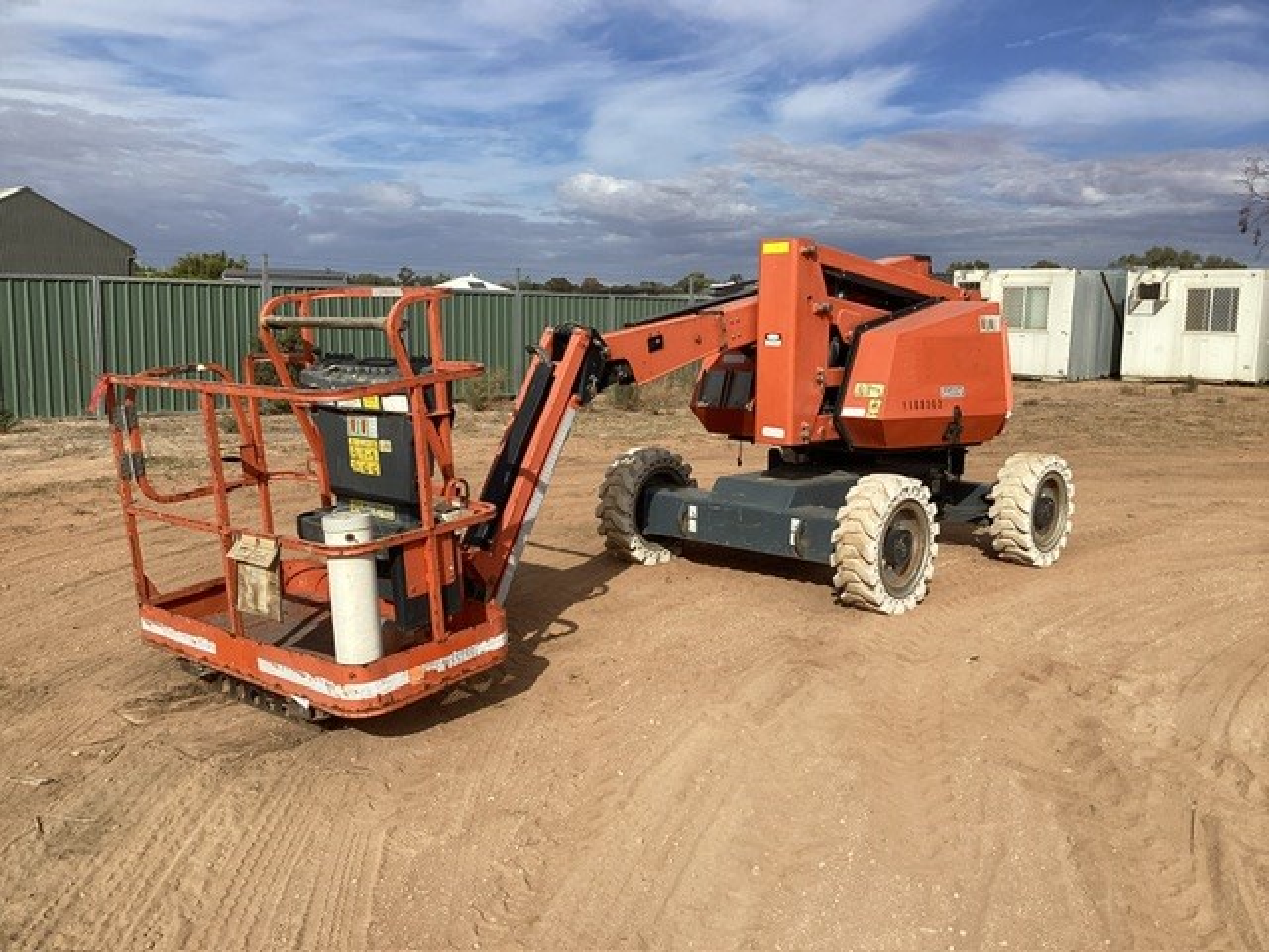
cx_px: 634
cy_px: 476
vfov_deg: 45.4
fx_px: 1136
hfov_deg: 58.4
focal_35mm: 31
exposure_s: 1/2398
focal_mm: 3.3
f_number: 2.4
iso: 25
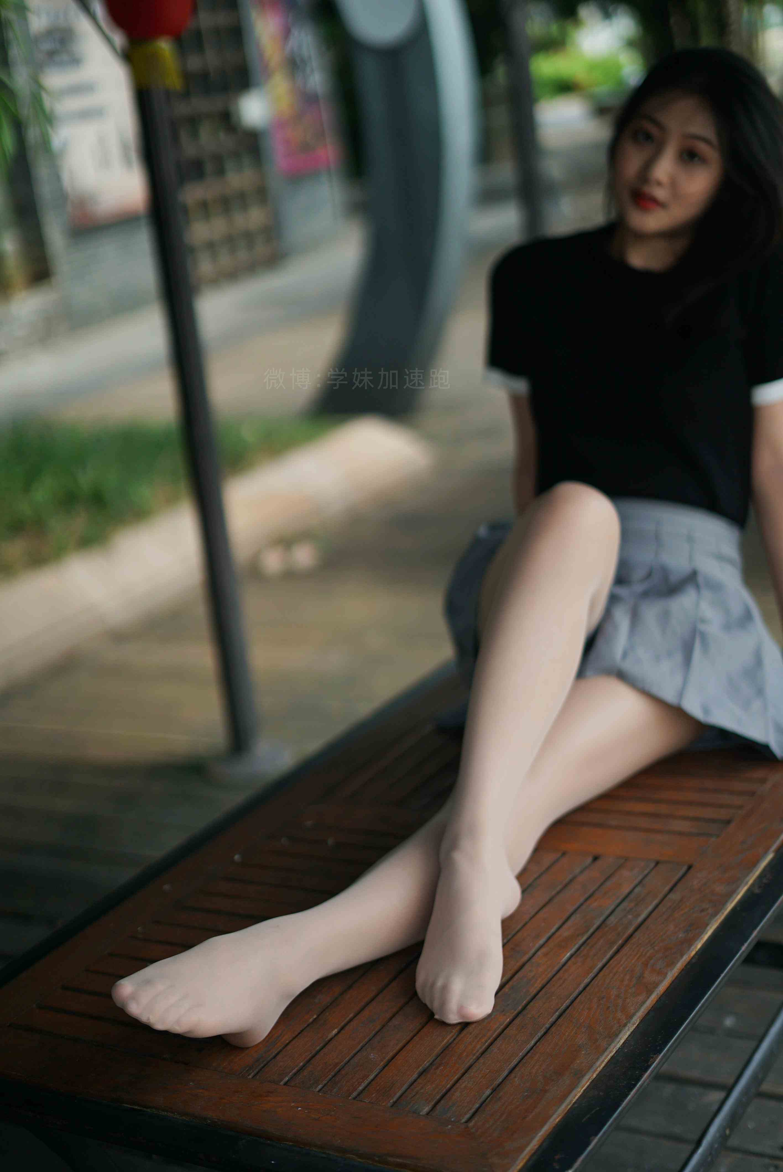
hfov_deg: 27.0
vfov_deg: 39.6
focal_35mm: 50
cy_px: 586
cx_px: 392
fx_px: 1629
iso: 200
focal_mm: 50
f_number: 1.8
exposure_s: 1/3200
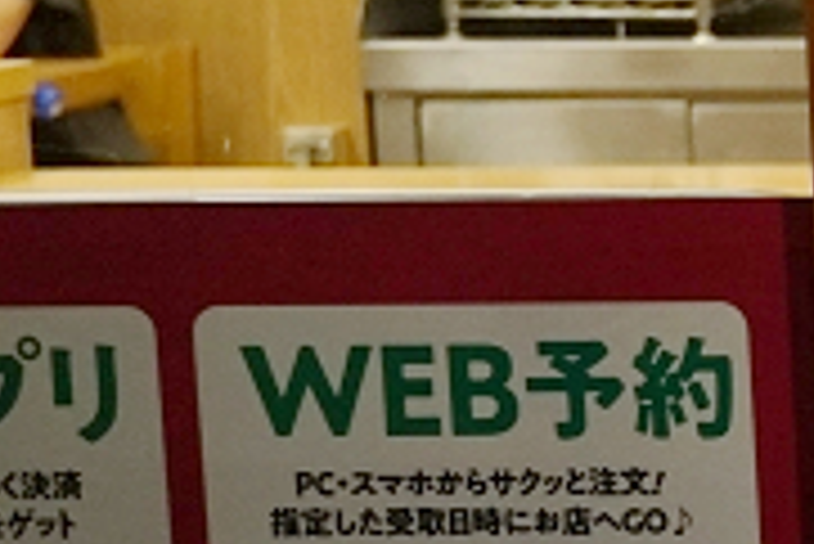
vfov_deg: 6.7
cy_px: 144
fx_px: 4639
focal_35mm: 205
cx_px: 2608
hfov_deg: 8.2
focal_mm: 31
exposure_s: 1/160
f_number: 2.8
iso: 2500
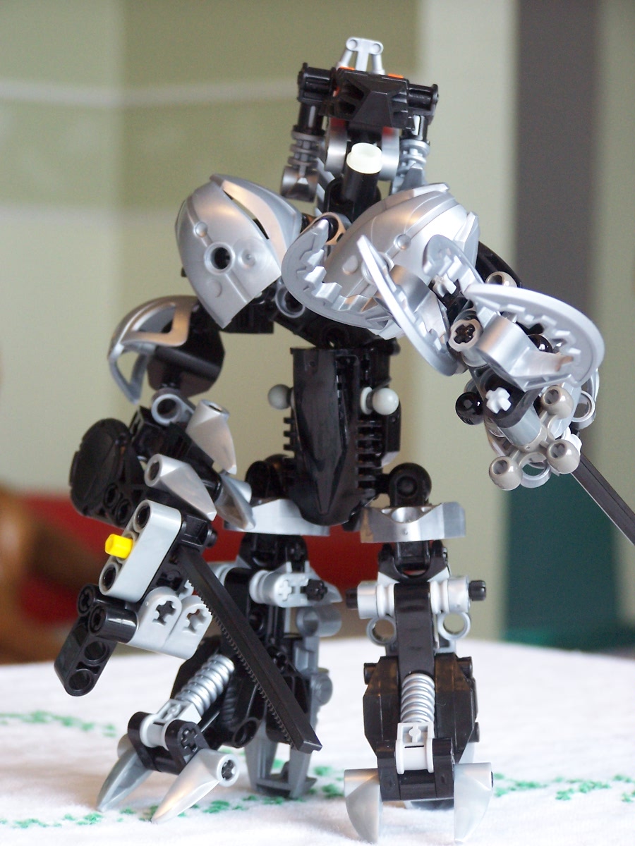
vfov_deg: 15.4
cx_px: 318
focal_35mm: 128
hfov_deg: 11.6
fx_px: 3131
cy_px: 423
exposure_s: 1/20
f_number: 3.2
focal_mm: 21.2
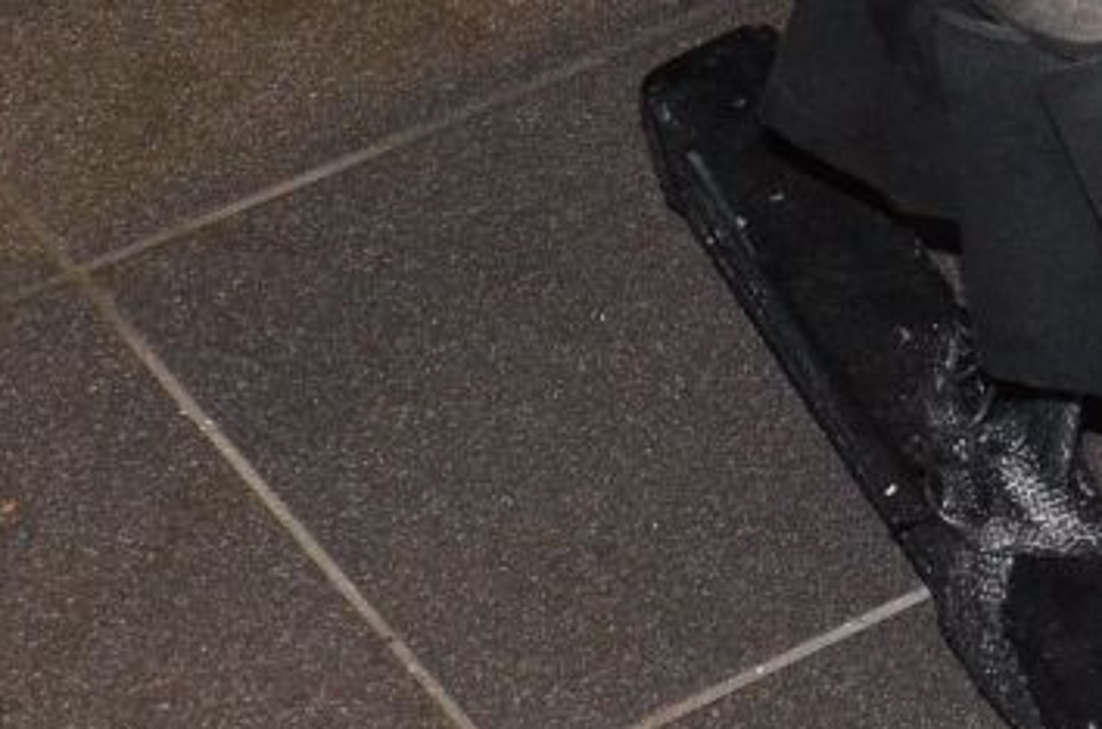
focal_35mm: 188
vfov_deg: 6.8
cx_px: 1438
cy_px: -1146
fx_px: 5739
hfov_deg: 10.7
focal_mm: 18
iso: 800
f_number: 3.5
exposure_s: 1/60
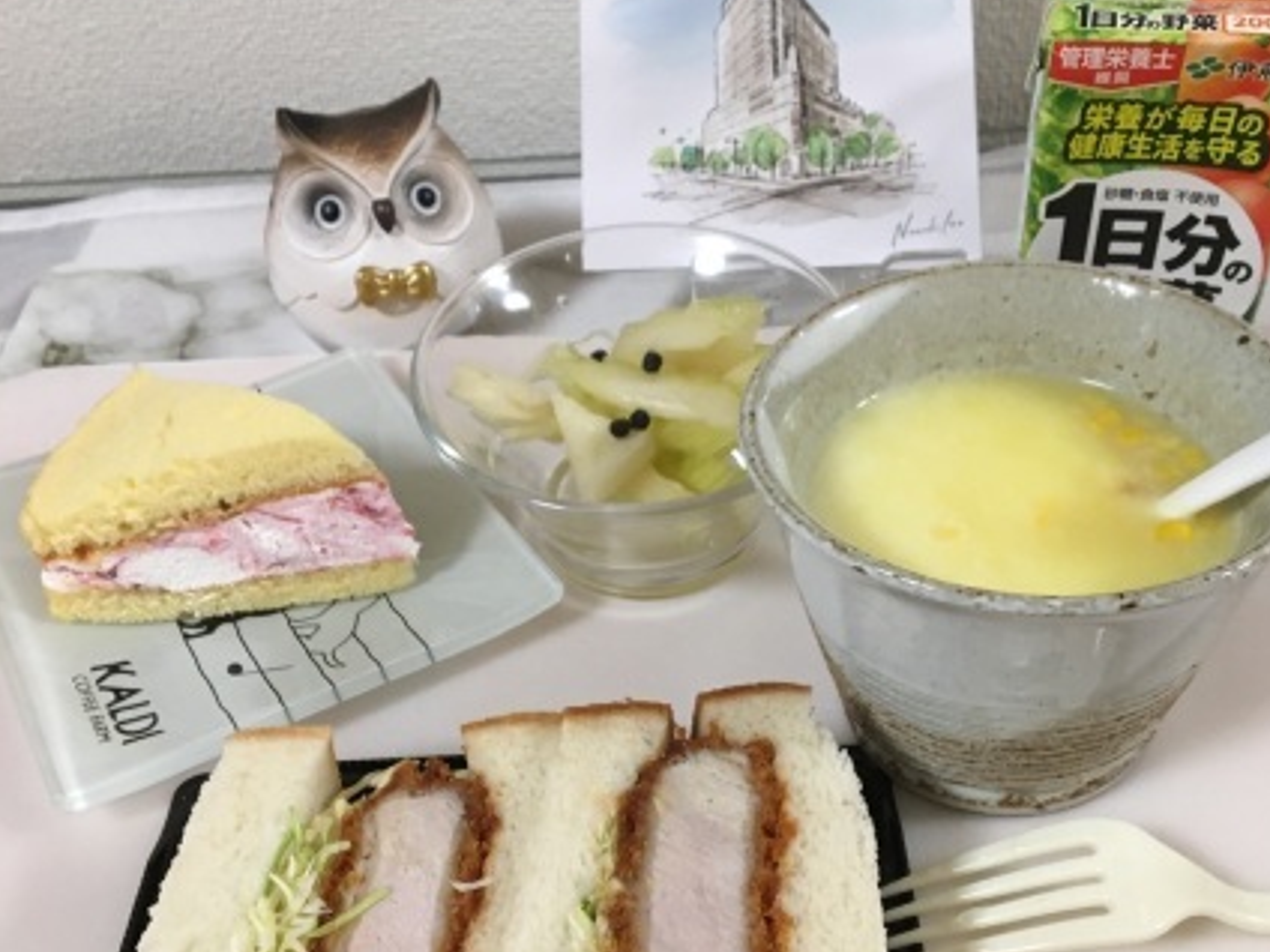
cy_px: 566
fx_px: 1504
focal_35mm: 41
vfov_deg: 35.0
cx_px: 668
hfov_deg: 45.8
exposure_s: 1/30
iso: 160
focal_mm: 4.15
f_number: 2.2
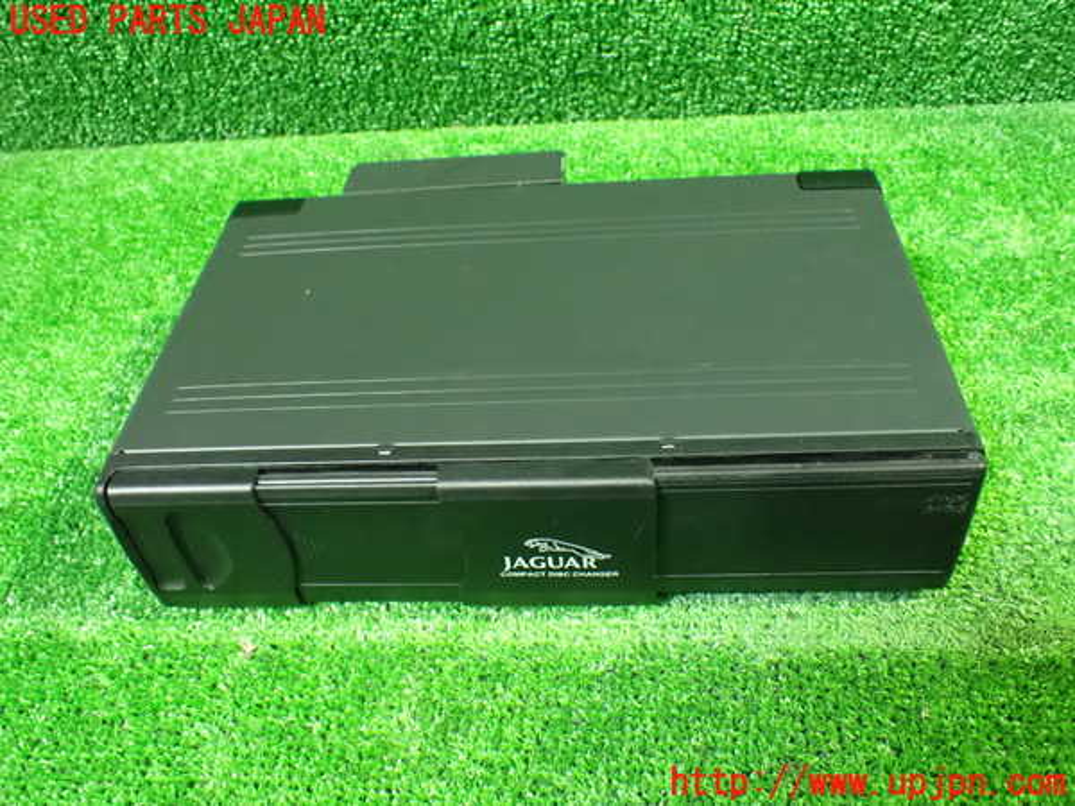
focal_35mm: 30
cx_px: 538
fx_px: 932
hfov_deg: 60.0
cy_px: 403
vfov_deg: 46.8
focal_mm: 5.4
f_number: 2.3
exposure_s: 1/30
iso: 1600
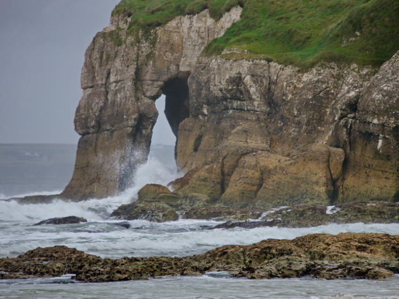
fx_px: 3457
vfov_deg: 5.0
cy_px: 150
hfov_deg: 6.6
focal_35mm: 300
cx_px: 200
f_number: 5.5
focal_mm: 150
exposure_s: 1/400
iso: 250
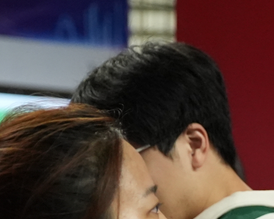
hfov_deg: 7.8
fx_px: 1841
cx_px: 681
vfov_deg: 6.7
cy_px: 320
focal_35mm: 227
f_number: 2.8
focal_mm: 41
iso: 3200
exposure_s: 1/320
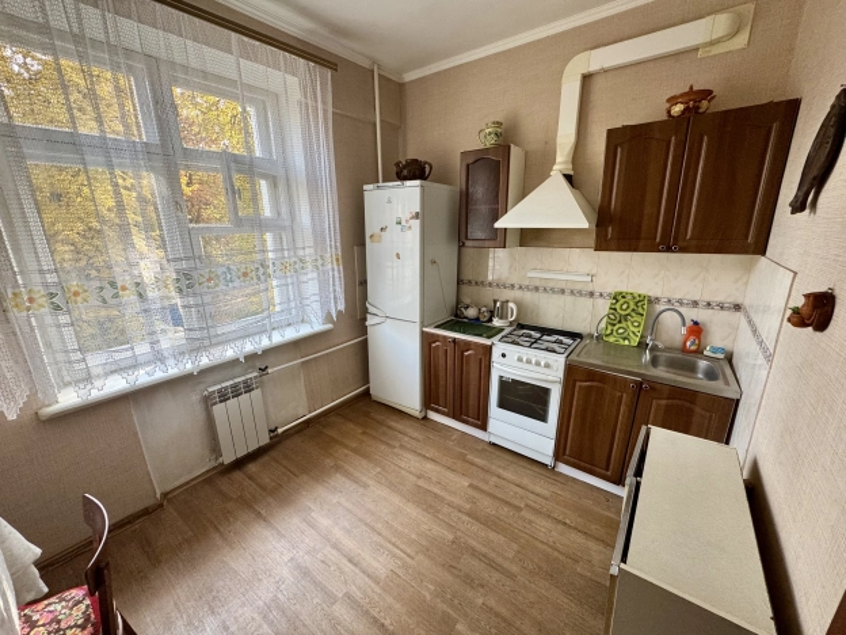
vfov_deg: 85.7
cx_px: 423
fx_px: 342
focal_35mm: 14
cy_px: 318
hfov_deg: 102.1
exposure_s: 1/99
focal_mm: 2.22
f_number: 2.2
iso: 200
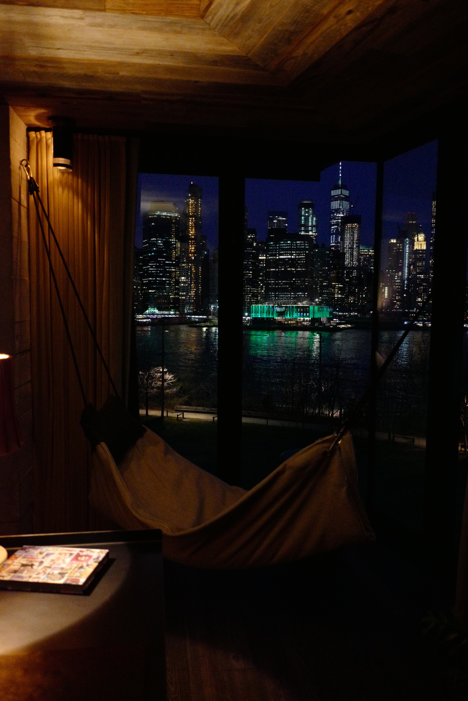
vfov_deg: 67.4
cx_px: 234
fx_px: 526
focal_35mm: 27
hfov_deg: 47.9
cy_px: 350
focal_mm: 18
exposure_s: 1/50
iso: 6400
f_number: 2.8
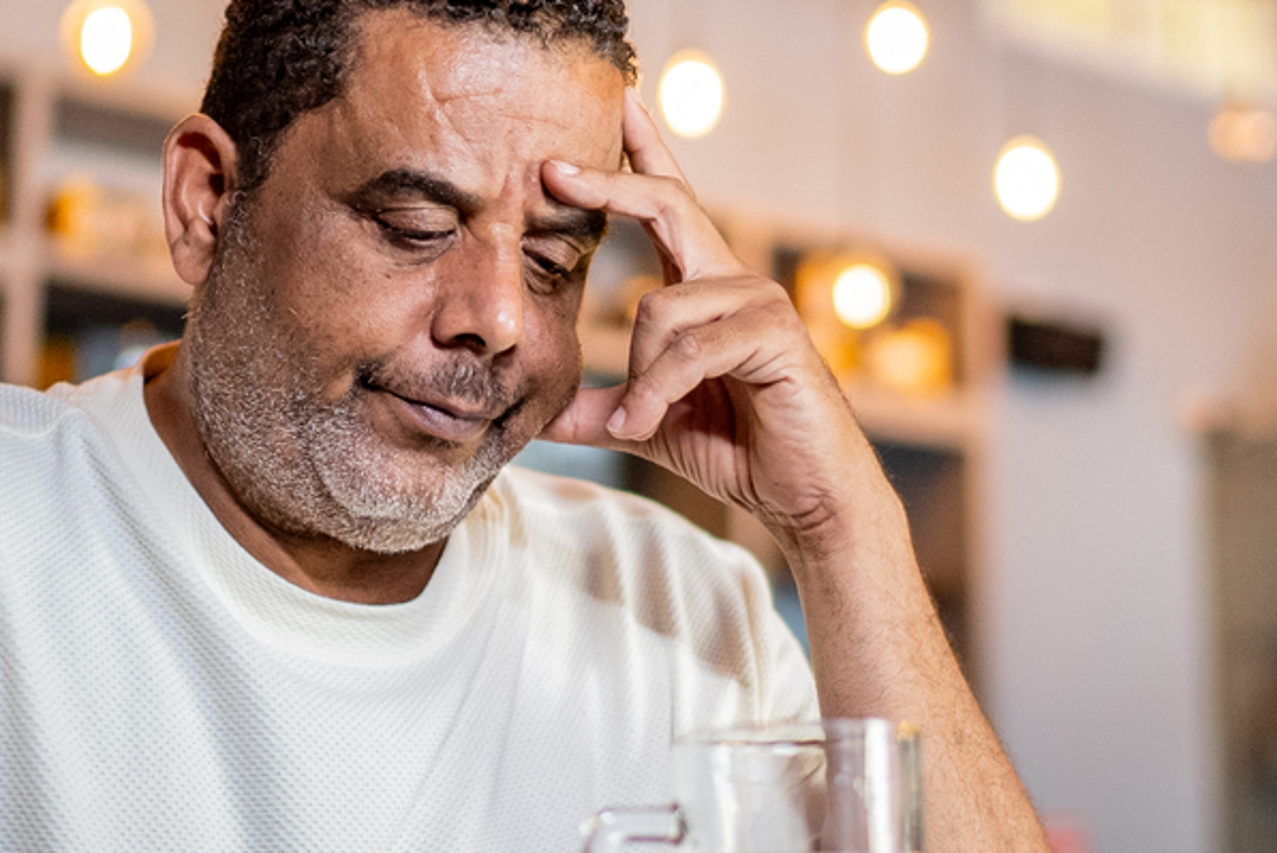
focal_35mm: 90
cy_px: 276
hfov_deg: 22.5
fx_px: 3195
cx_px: 877
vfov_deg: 15.2
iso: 800
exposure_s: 1/400
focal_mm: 35
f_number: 1.4
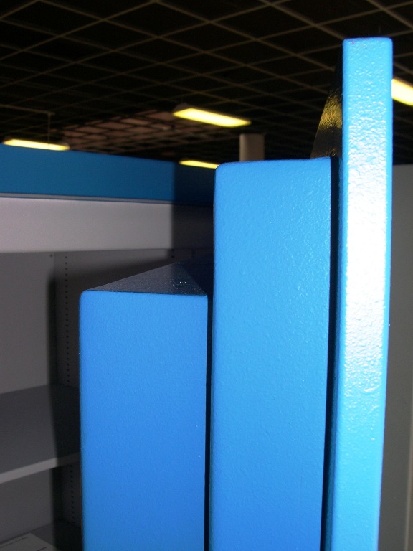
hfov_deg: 37.7
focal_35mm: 38
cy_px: 276
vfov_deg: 49.0
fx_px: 604
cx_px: 206
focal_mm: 8
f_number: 7.6
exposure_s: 1/30
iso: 100
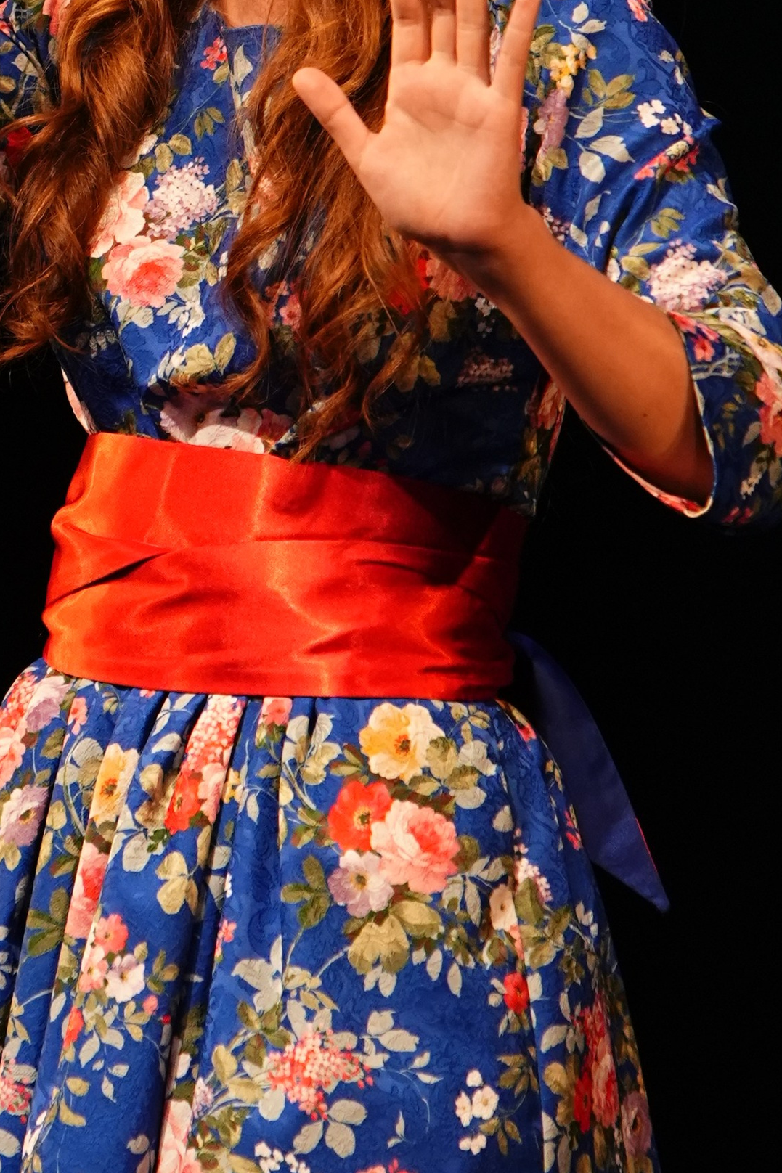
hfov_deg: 1.9
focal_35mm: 713
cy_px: 182
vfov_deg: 2.9
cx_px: 148
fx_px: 23235
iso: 1600
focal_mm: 200
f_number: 4.5
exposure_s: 1/400
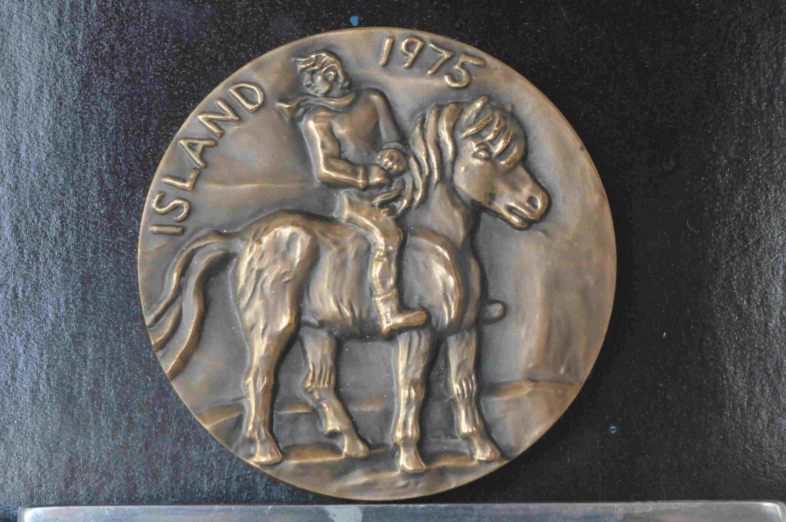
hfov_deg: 19.5
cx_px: 393
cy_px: 261
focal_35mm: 105
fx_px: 2290
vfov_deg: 13.0
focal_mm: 70
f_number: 22
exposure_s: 1/20
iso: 3200
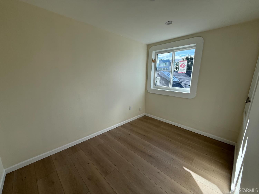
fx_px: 105
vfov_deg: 85.7
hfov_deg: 102.1
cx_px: 130
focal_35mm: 14
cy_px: 97
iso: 64
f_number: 2.2
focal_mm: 2.22
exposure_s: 1/351
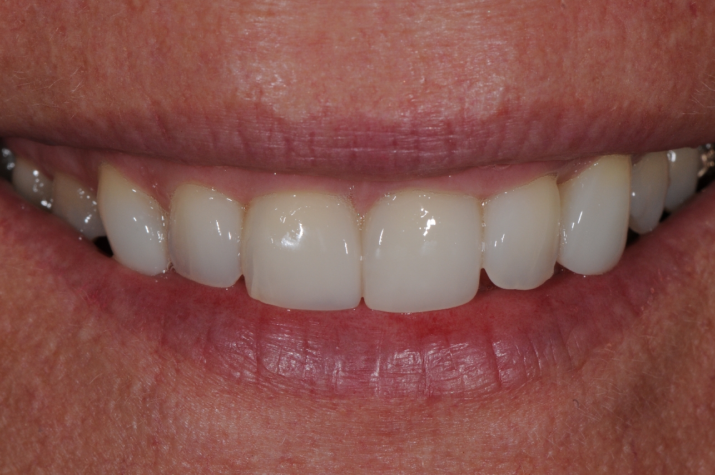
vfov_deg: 8.7
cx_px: 358
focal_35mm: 158
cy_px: 238
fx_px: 3124
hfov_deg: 13.1
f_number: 22
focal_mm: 105
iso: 250
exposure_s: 1/60
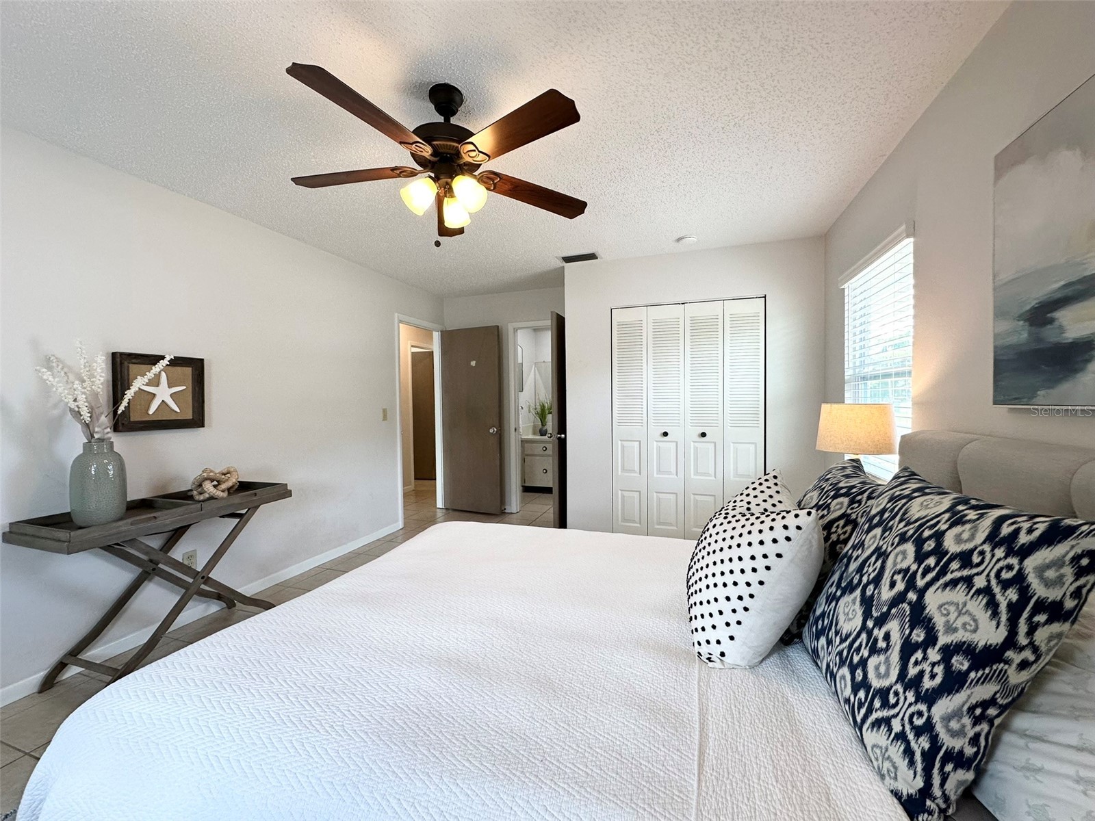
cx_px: 548
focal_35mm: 14
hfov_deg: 102.1
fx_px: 443
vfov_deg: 85.7
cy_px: 410
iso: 160
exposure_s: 1/120
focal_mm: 2.22
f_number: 2.2
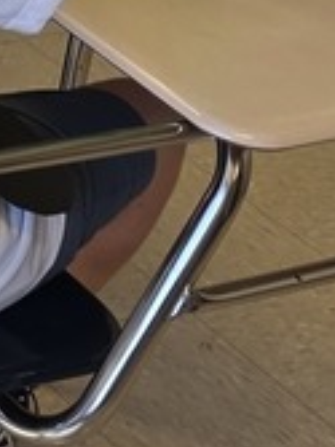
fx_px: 1822
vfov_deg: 12.0
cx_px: -665
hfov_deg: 8.7
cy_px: -535
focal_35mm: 141
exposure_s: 1/120
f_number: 1.7
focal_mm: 6.3
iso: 32
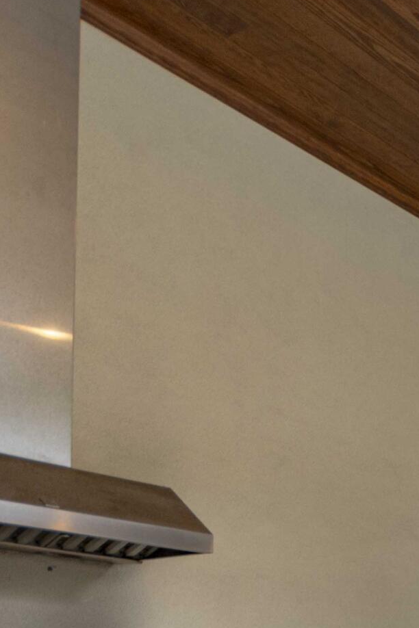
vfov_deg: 37.0
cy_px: 596
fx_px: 855
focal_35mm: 49
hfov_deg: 18.9
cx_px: 807
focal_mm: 10
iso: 100
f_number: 4
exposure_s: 1/25
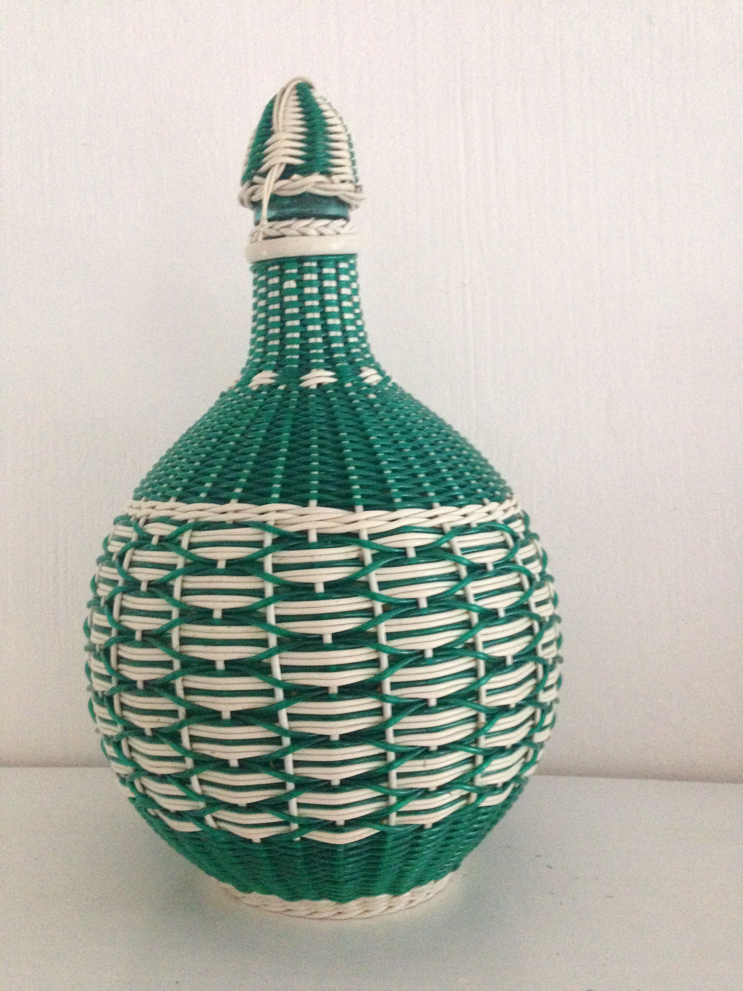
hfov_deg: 42.9
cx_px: 372
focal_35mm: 33
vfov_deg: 55.4
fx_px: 944
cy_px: 496
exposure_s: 1/15
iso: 500
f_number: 2.4
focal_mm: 4.12
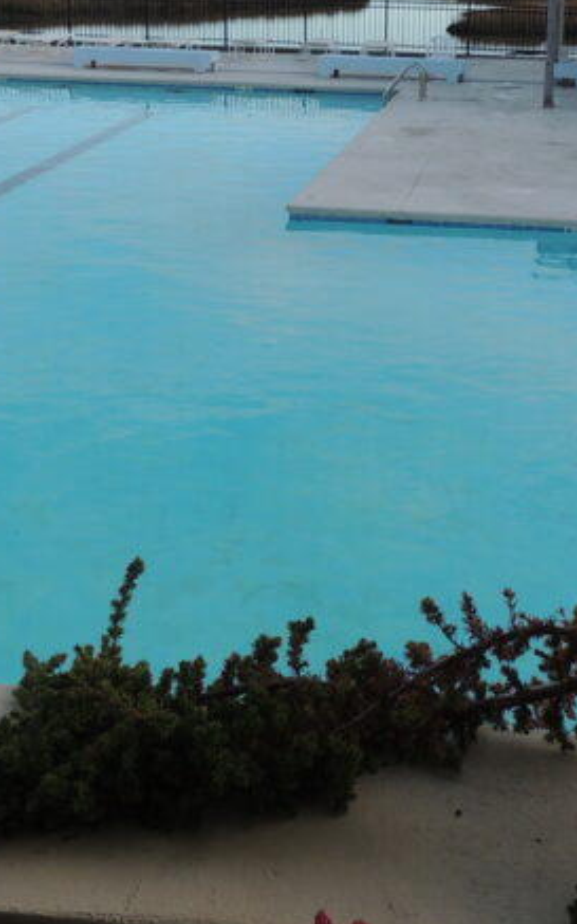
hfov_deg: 22.6
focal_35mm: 57
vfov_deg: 34.8
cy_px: 219
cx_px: 399
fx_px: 1435
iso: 100
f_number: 3
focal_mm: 4.3
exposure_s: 1/400
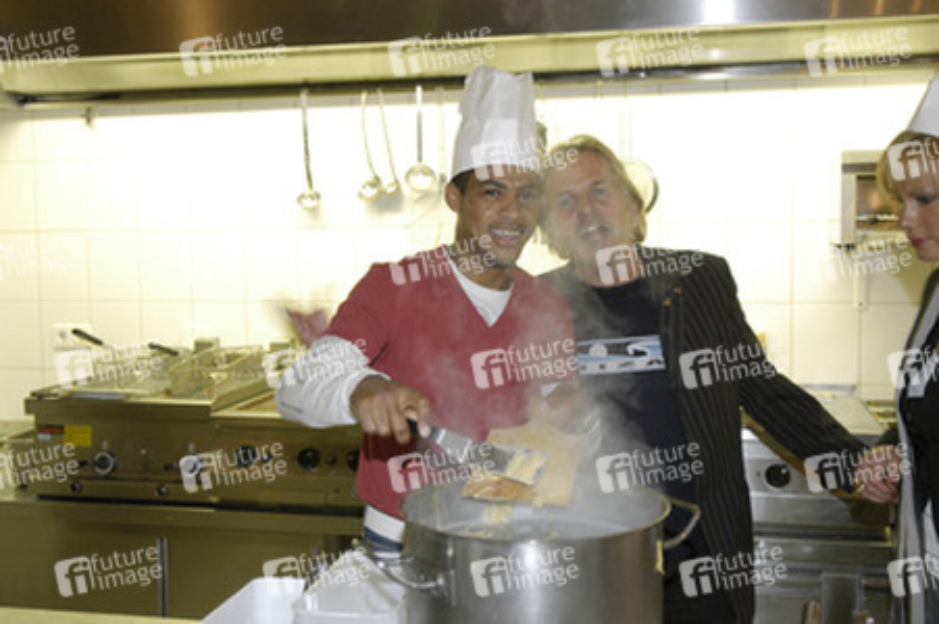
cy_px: 312
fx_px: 1016
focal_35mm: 39
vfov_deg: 34.2
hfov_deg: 49.6
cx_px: 470
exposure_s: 1/40
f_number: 2.8
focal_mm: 26
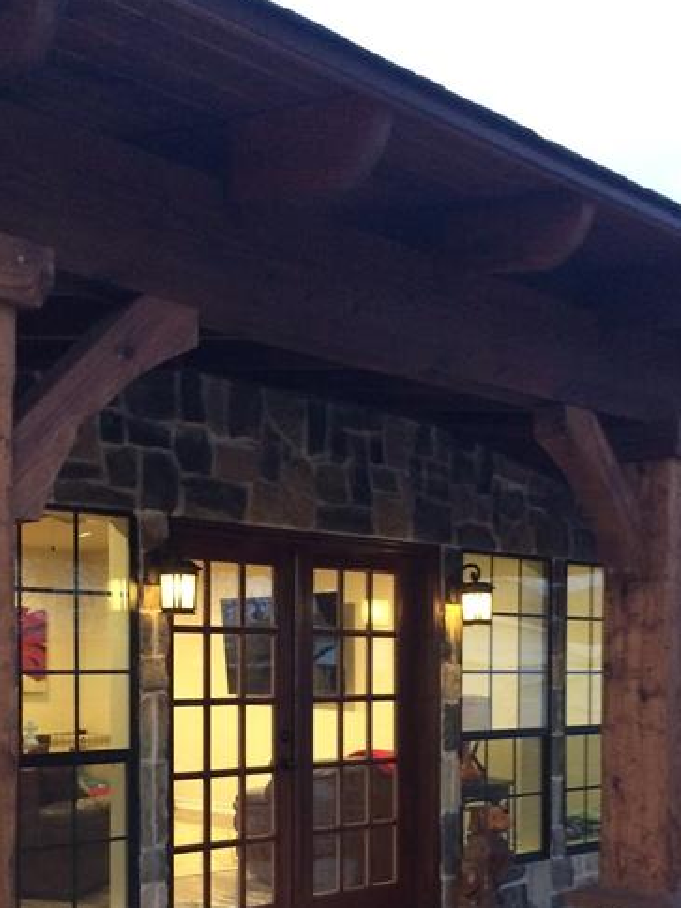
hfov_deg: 31.3
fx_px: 1207
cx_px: 238
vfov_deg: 39.8
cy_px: 709
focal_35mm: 46
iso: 320
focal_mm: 4.15
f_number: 2.2
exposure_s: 1/15
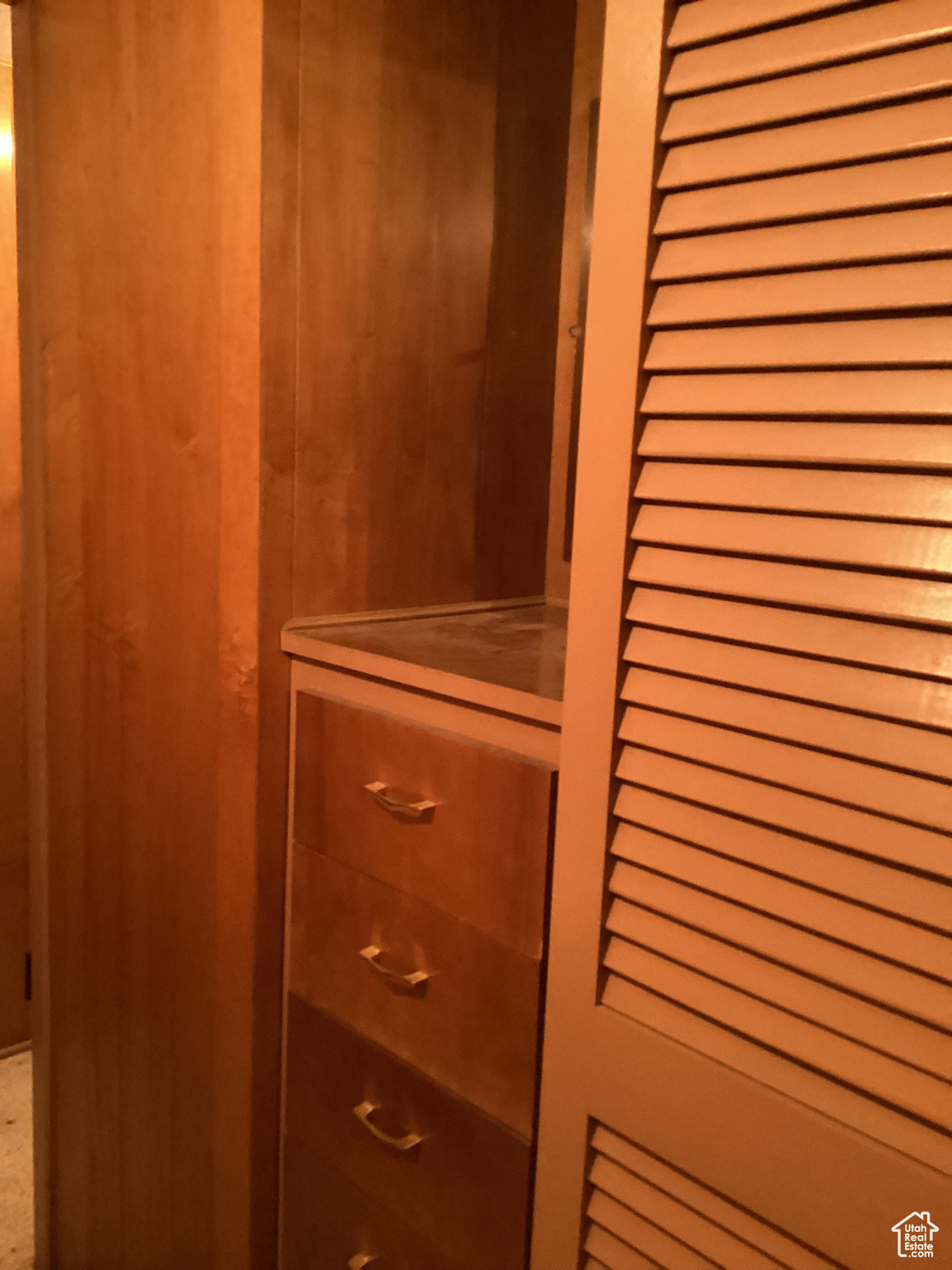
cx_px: 476
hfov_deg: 45.4
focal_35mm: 31
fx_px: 1137
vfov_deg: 58.4
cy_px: 635
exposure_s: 1/60
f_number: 2.4
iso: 320
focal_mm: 3.3
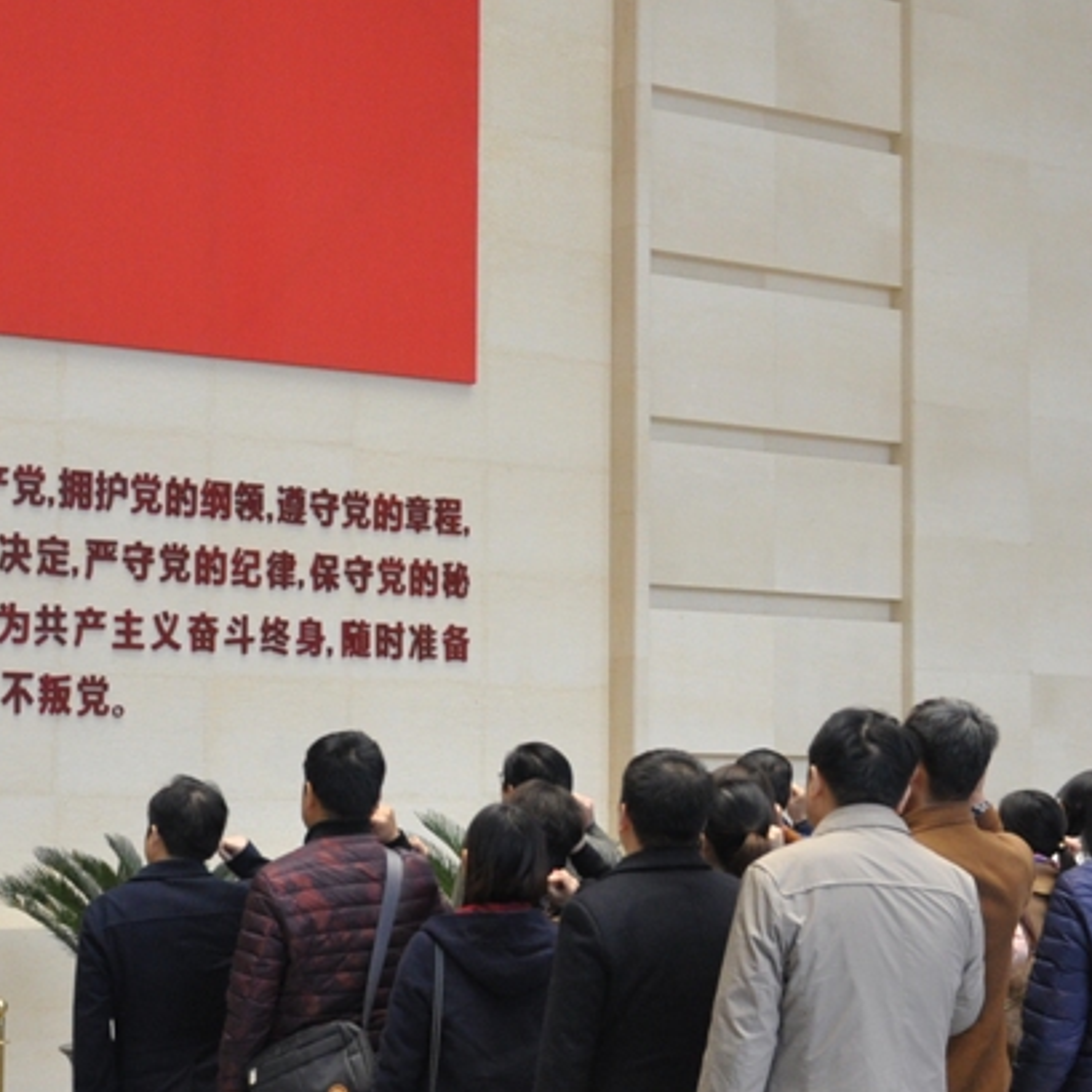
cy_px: 603
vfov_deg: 19.7
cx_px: 780
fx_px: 3141
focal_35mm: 88
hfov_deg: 19.6
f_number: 4
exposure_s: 1/60
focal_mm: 22
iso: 720
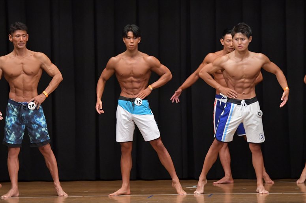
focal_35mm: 225
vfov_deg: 6.1
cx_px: 153
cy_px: 102
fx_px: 1912
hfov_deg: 9.2
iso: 6400
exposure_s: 1/400
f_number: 5.6
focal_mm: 150
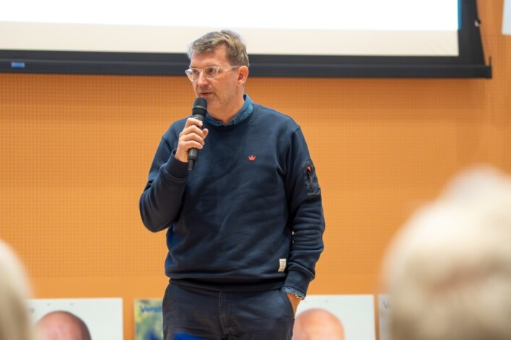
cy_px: 205
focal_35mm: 178
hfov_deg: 11.5
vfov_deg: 7.7
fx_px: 2526
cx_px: 289
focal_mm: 105
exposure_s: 1/160
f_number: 2.8
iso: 2000
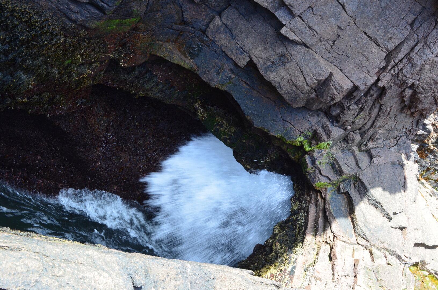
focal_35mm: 39
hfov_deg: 49.6
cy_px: 145
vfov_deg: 34.1
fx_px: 473
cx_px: 219
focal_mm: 26
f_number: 10
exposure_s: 1/60
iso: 360
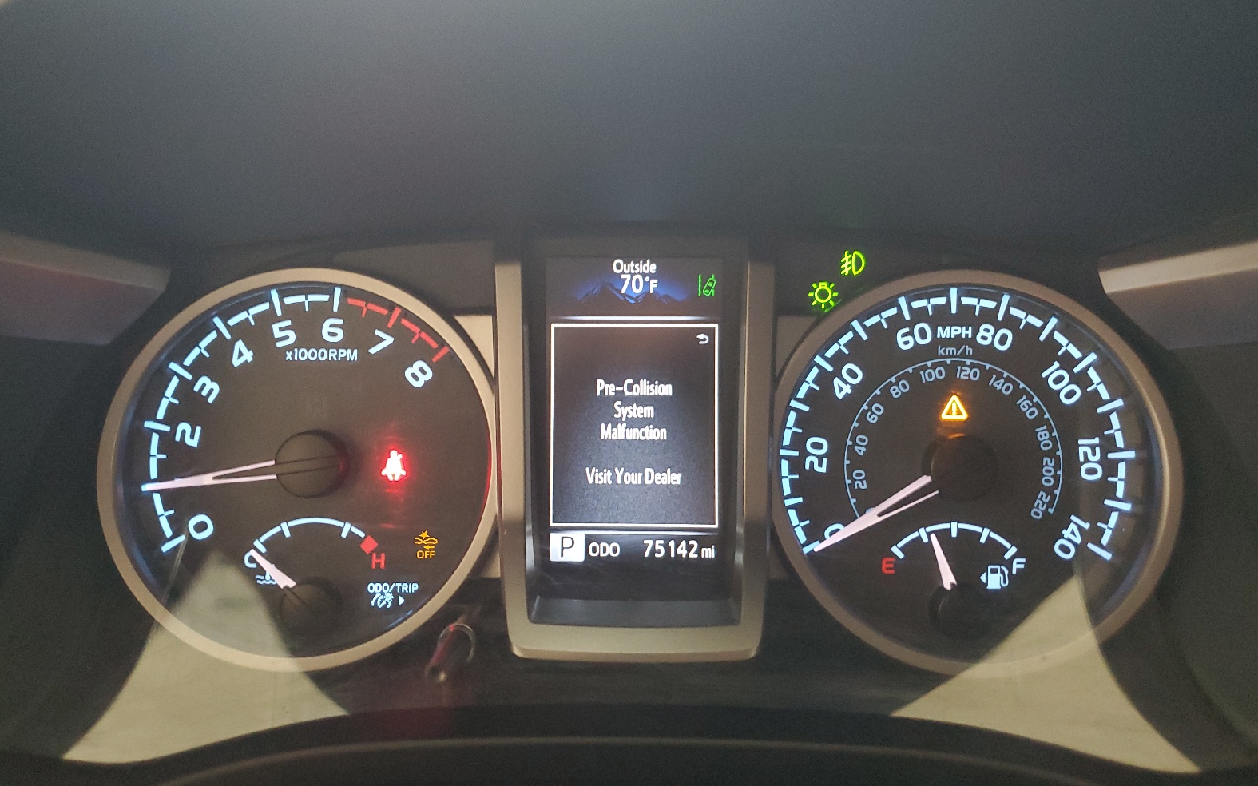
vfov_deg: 44.5
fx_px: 960
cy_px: 391
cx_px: 625
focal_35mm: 28
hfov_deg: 66.5
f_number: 1.5
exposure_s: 1/17
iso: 294
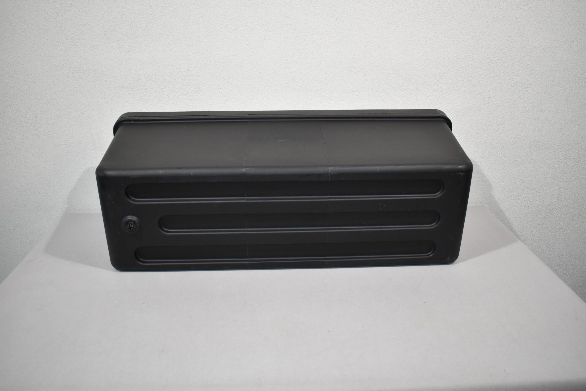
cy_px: 196
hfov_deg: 57.2
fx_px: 537
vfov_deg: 40.0
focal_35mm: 33
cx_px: 293
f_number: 4.5
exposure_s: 1/200
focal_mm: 22
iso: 800
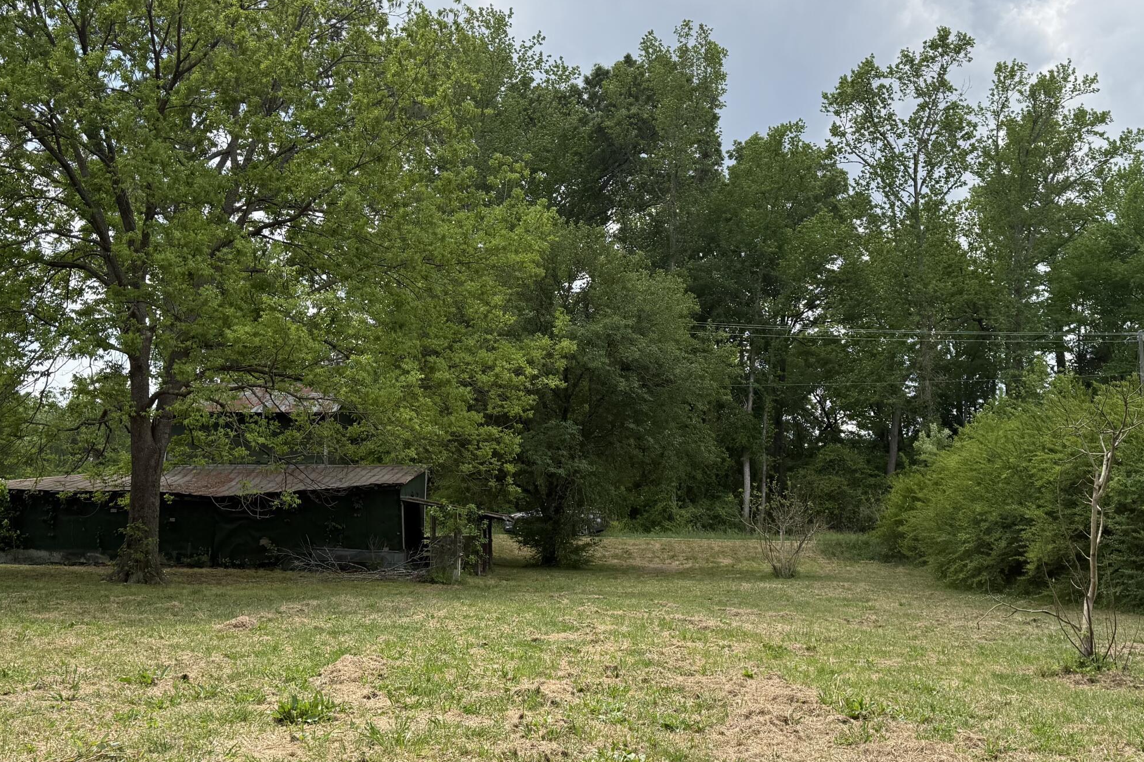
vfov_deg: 35.0
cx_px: 655
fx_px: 1207
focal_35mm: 38
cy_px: 399
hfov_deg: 50.5
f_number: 1.78
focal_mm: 6.76
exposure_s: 1/3425
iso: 100
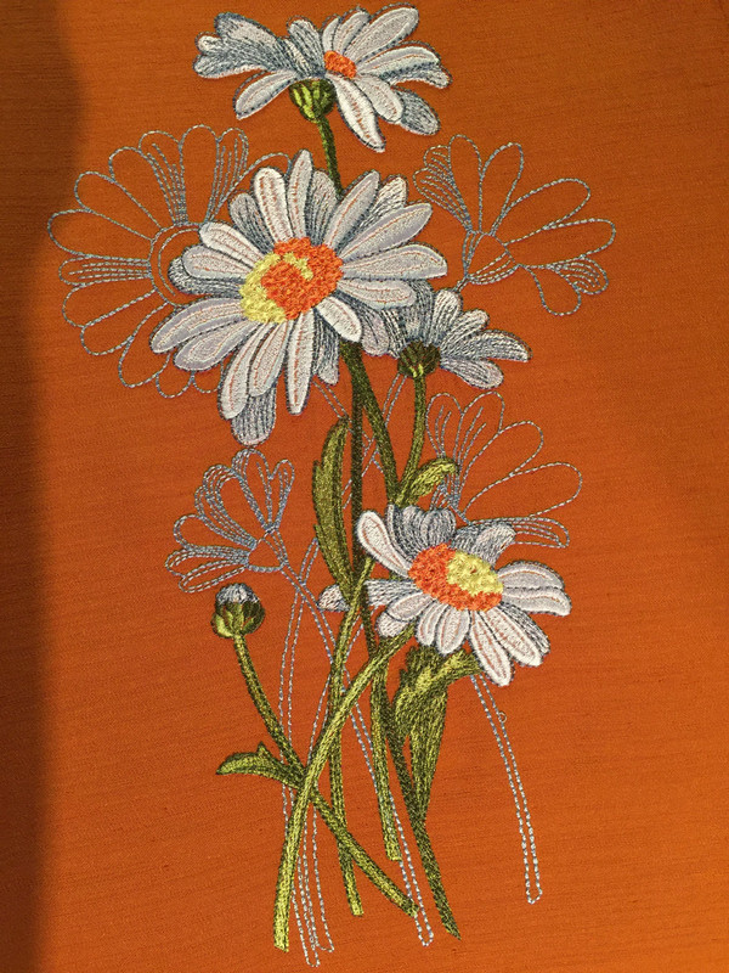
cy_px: 486
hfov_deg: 48.2
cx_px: 364
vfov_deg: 61.7
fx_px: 814
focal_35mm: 29
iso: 80
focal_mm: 4.15
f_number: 2.2
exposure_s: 1/17
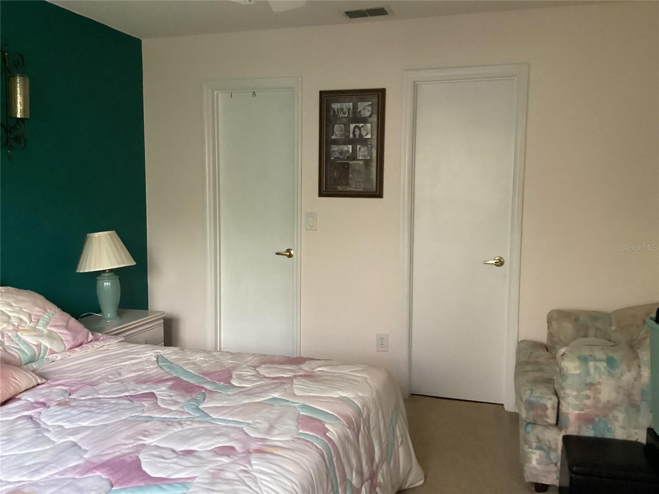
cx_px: 330
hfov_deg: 58.4
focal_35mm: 31
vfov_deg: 45.4
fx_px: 590
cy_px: 247
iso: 320
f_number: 2.4
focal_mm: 3.3
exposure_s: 1/33
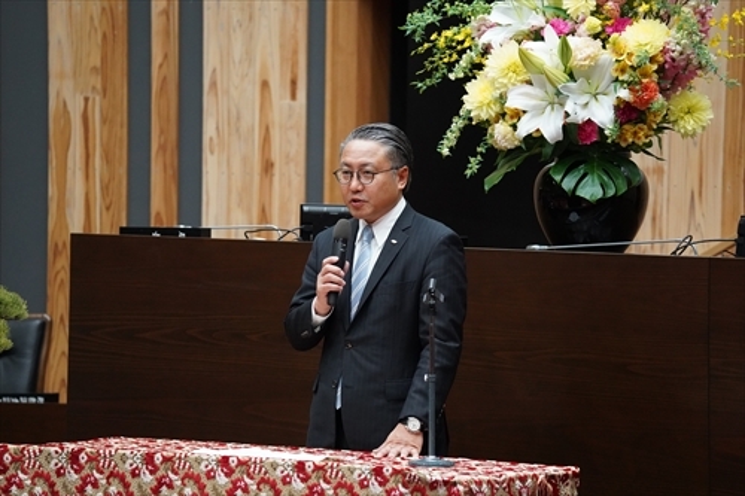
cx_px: 372
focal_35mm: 218
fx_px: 4510
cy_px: 248
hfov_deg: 9.4
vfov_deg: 6.3
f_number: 5
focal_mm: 218
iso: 8000
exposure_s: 1/250
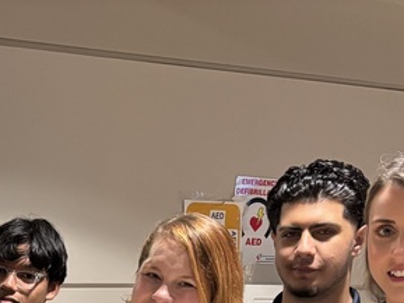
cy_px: 522
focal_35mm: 90
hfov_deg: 20.0
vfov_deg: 14.7
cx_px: -120
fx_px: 1051
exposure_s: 1/60
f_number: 1.6
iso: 500
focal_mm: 5.96
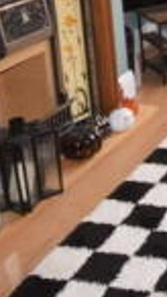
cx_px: 321
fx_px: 610
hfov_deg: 13.6
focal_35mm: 77
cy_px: -17
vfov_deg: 25.7
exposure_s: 1/100
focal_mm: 11
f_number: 5
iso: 800
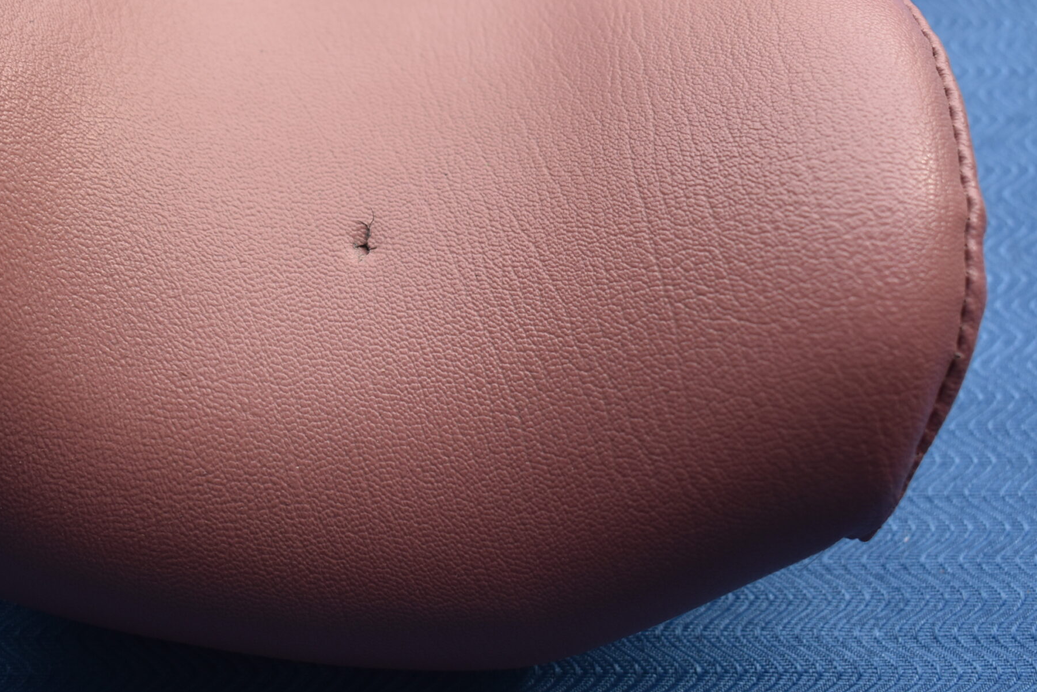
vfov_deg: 21.2
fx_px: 1844
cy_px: 266
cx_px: 318
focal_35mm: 64
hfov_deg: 31.1
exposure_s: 1/250
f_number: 5.6
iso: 280
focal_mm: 30
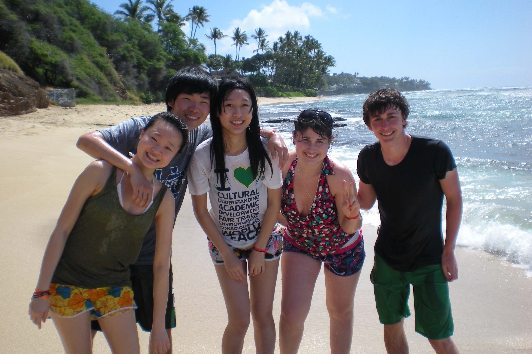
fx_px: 591
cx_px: 264
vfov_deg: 33.4
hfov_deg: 48.5
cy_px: 165
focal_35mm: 40
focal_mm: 6.3
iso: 64
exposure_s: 1/602
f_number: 4.6
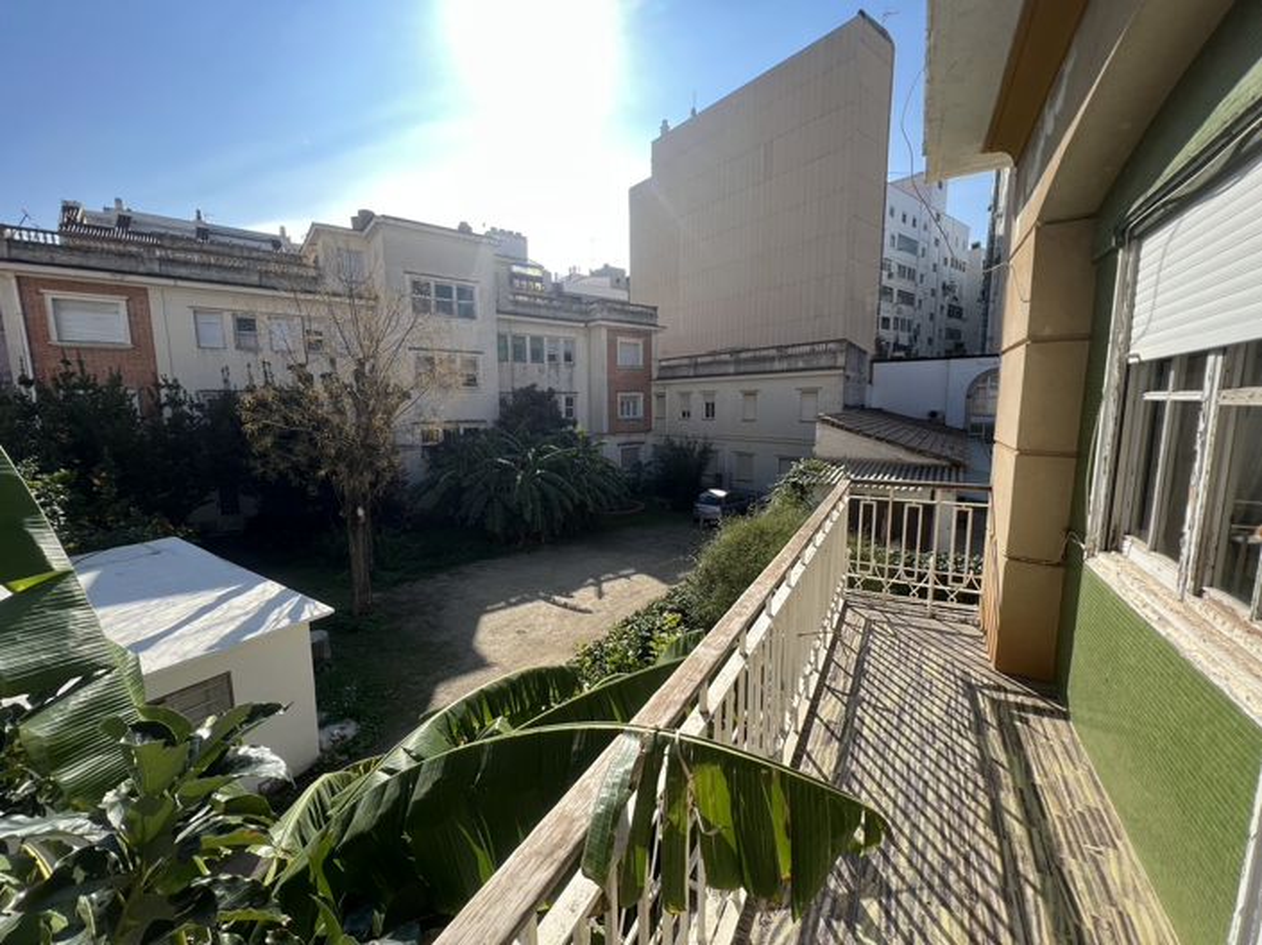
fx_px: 474
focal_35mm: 13
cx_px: 631
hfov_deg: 106.2
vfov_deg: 89.9
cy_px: 472
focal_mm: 1.57
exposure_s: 1/995
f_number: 1.8
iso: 32
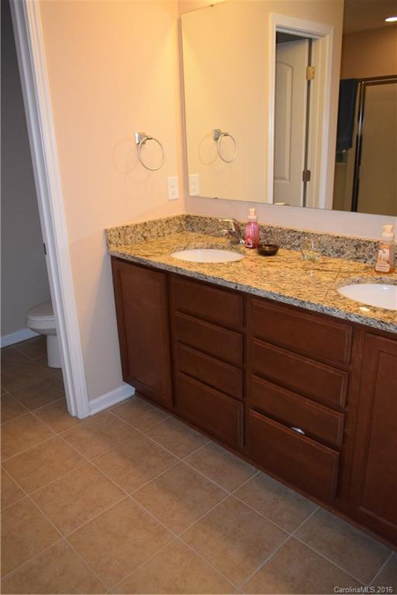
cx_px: 198
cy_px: 298
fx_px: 447
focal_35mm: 27
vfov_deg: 67.4
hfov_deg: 47.9
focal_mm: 18
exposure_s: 1/60
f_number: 3.5
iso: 1800
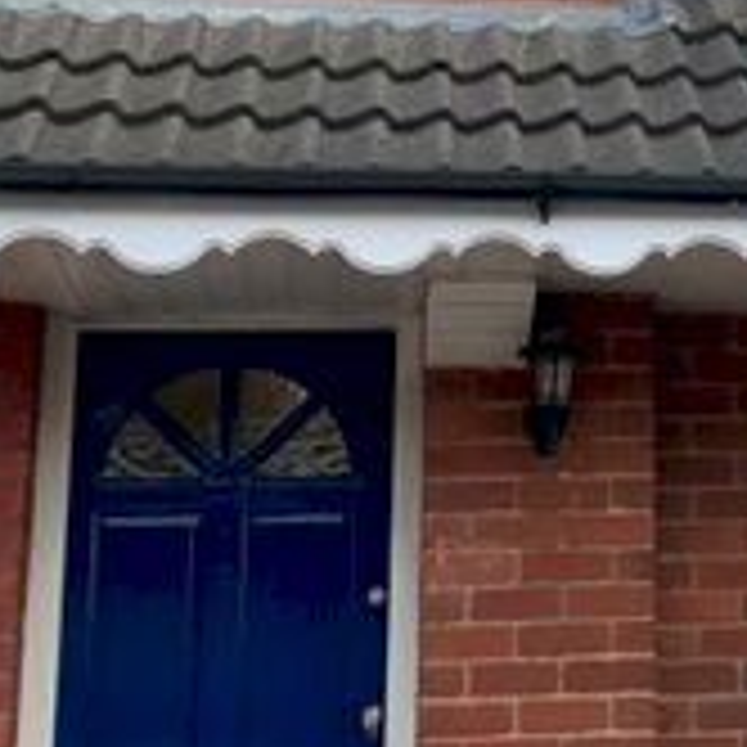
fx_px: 2368
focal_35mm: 97
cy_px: 146
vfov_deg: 17.8
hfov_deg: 17.2
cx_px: 873
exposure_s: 1/452
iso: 25
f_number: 1.8
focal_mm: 4.25
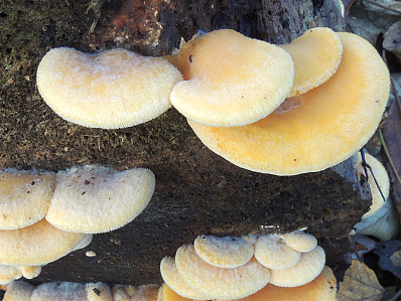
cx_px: 176
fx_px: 614
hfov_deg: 36.1
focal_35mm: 53
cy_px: 188
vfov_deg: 27.5
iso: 100
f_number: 7.9
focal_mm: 5.8
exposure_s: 1/10
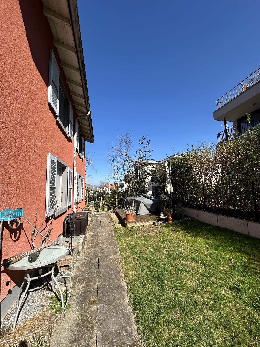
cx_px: 130
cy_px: 174
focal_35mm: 14
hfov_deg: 85.7
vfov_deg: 102.1
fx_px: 140
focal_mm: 2.22
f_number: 2.2
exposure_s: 1/1490
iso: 40
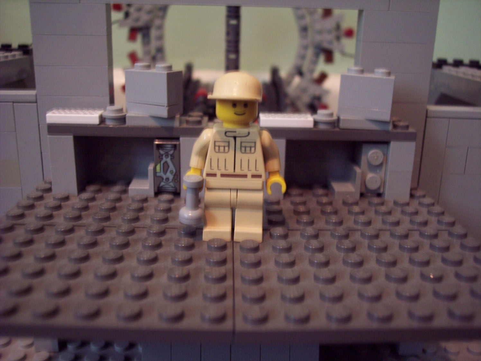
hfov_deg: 47.9
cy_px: 180
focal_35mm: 39
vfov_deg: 36.8
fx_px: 542
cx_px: 240
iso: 200
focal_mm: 8
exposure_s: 1/4
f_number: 3.4
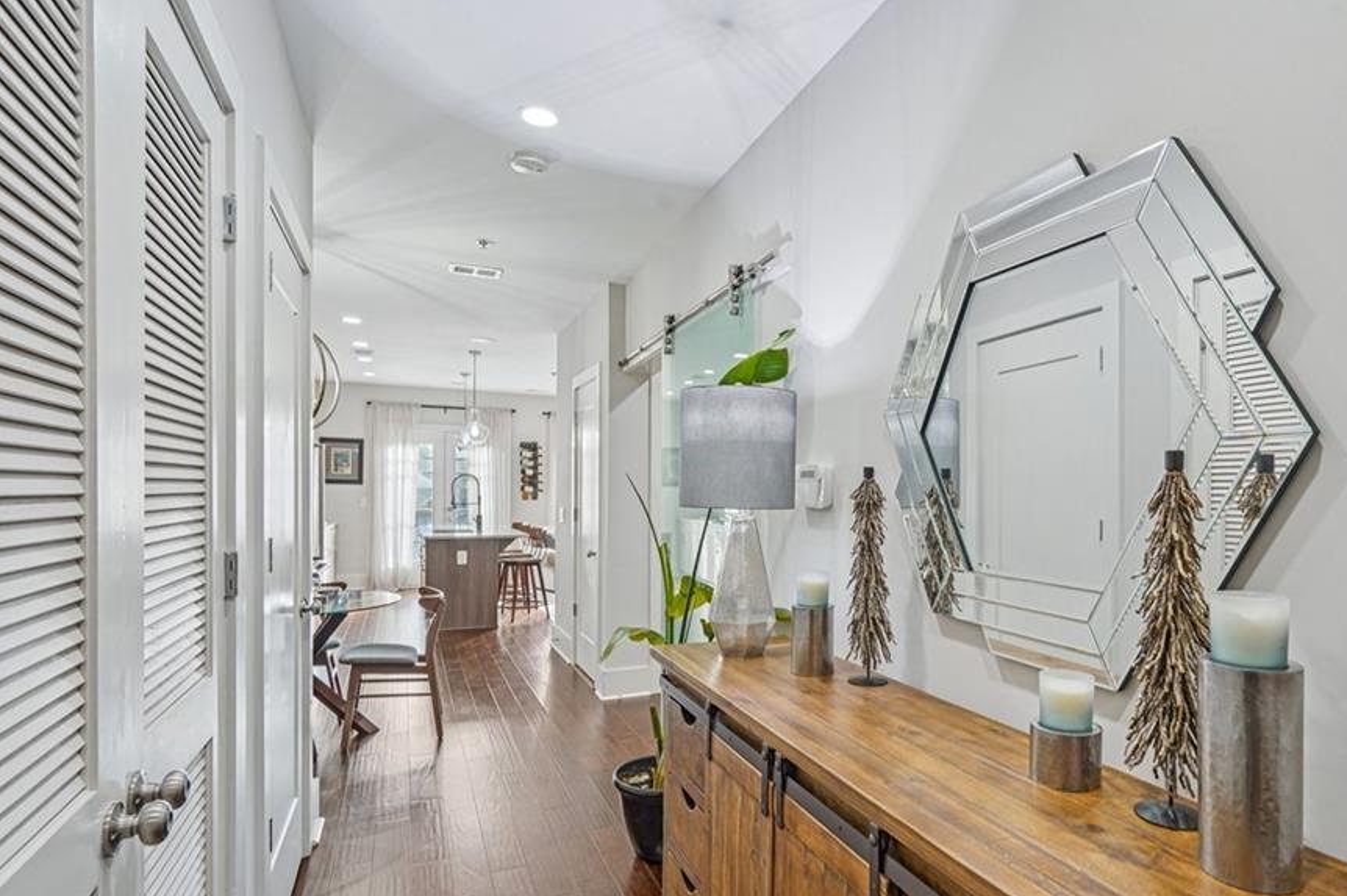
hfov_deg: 86.2
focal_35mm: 19
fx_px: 710
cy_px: 481
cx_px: 788
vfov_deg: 64.4
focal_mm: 16
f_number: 8
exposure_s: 1/30
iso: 400
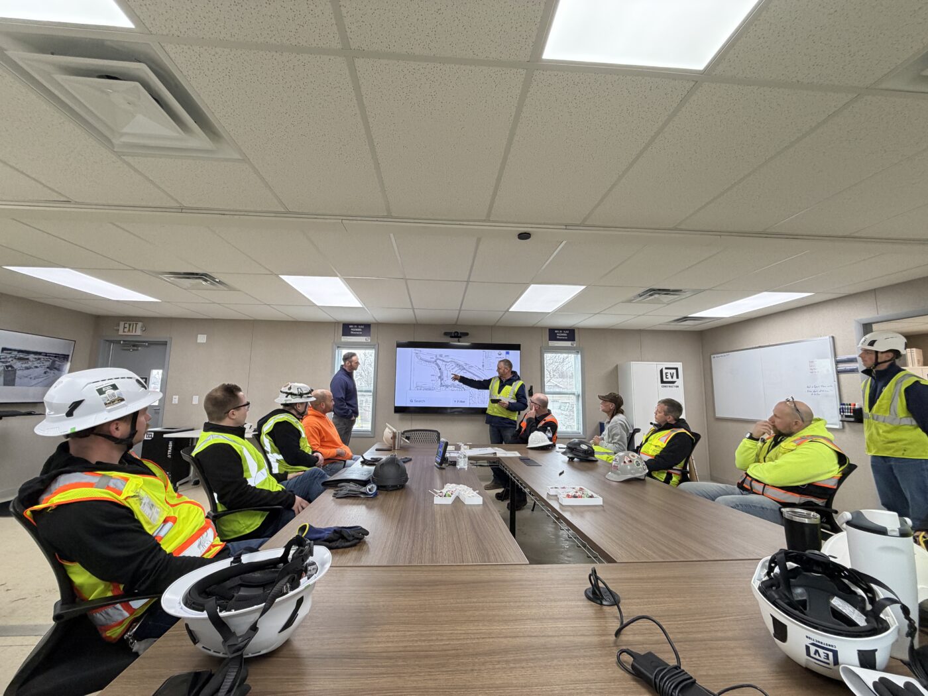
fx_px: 375
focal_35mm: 14
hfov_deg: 102.1
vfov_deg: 85.7
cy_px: 348
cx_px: 464
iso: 125
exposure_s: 1/120
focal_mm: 2.22
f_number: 2.2
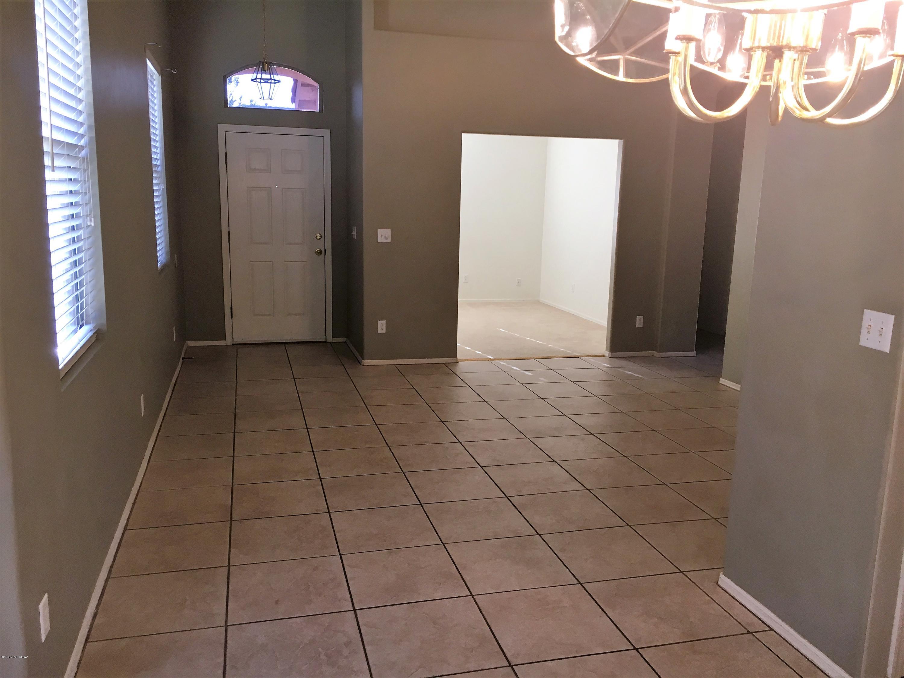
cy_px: 339
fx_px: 757
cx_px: 452
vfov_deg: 48.2
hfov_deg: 61.7
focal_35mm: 29
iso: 50
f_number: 2.2
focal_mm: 4.15
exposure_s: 1/30
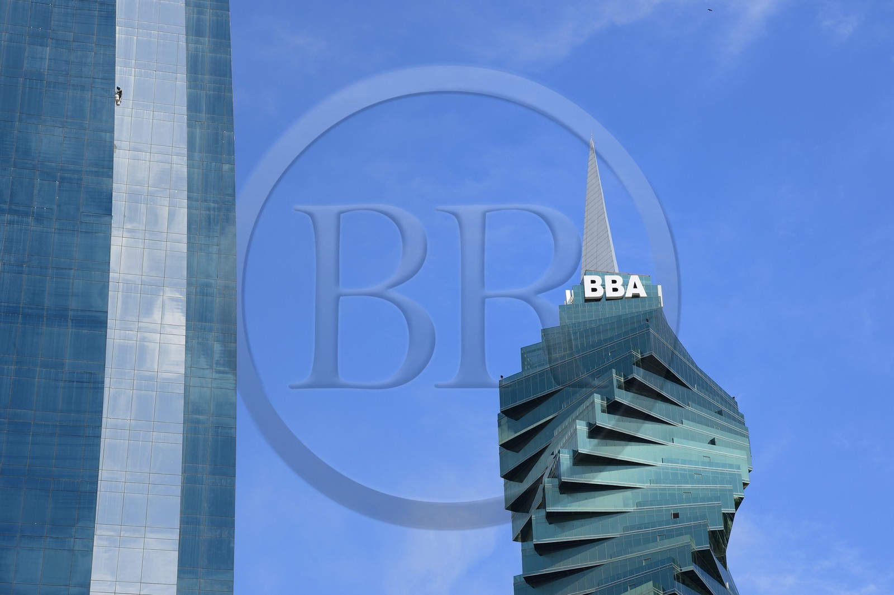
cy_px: 298
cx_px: 447
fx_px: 2234
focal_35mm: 90
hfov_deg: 22.6
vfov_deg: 15.2
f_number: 11
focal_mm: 90
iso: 200
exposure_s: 1/320
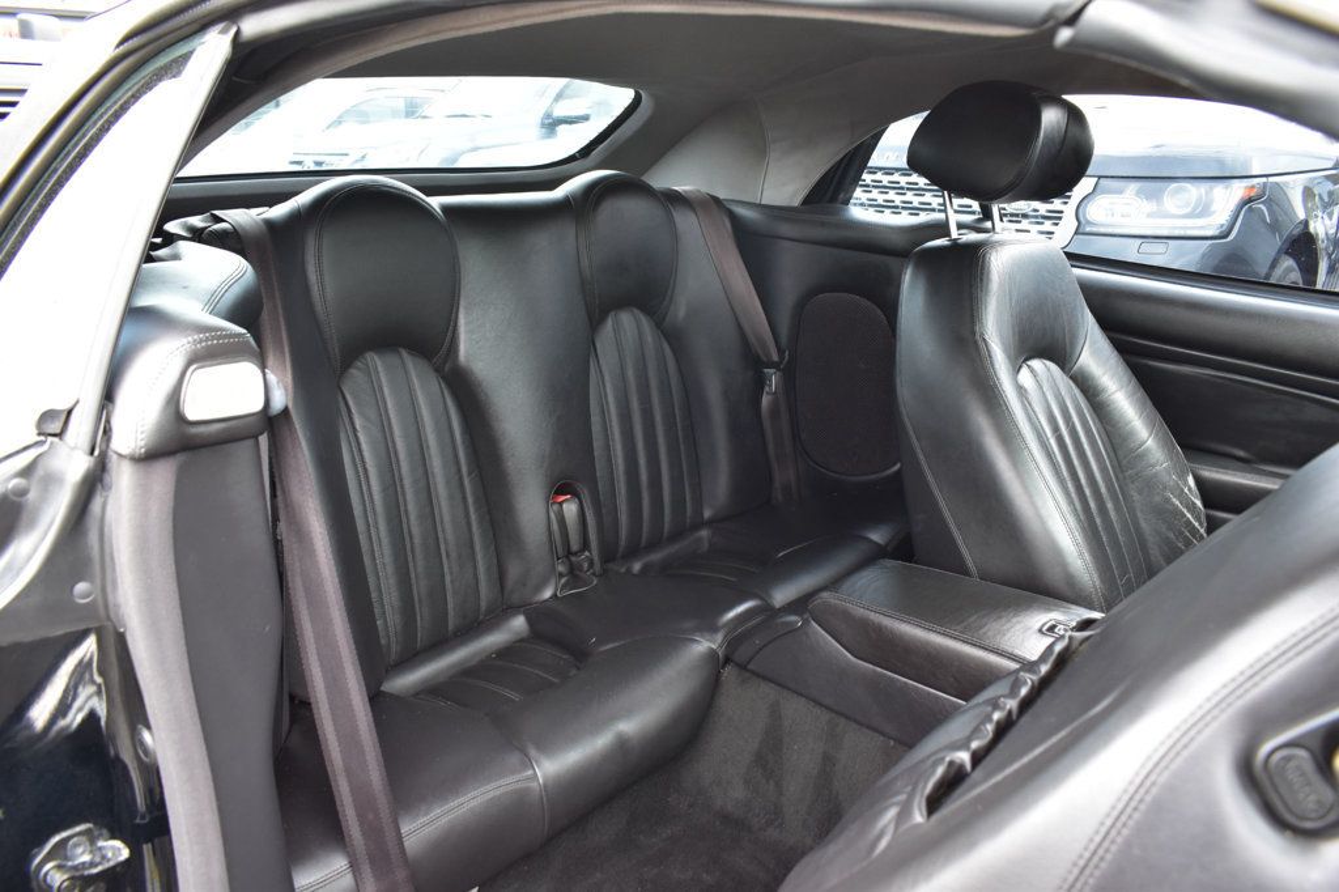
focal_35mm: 27
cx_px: 670
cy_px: 446
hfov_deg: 67.4
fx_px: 1004
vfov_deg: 47.9
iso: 400
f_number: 7.1
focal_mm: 18
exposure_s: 1/25
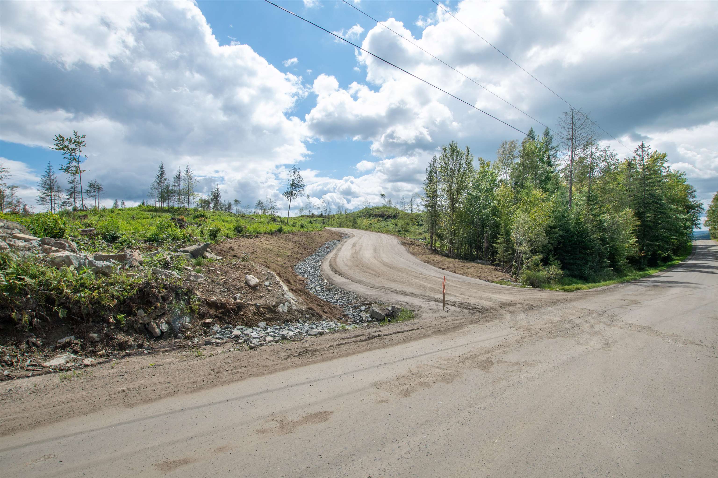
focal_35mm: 15
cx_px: 359
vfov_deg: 77.3
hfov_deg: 100.4
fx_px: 299
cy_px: 239
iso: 100
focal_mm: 10
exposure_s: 1/125
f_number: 11
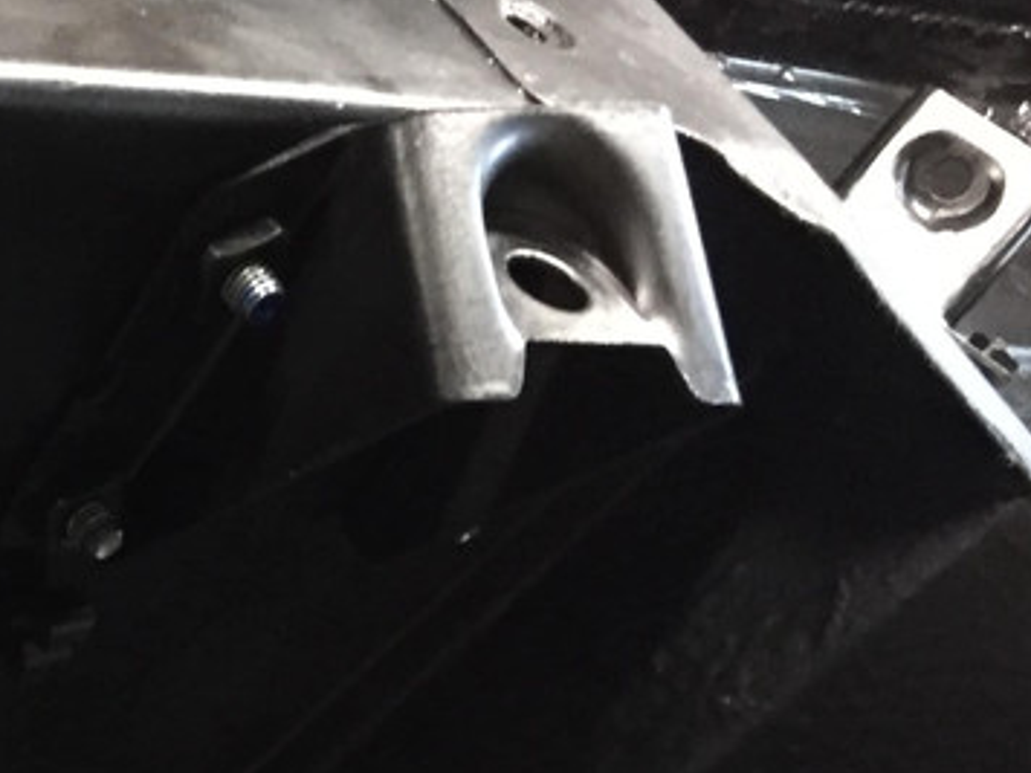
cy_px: 880
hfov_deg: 20.3
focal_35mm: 87
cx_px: -366
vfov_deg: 16.4
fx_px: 2591
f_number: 2.2
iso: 640
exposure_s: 1/17
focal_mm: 4.15
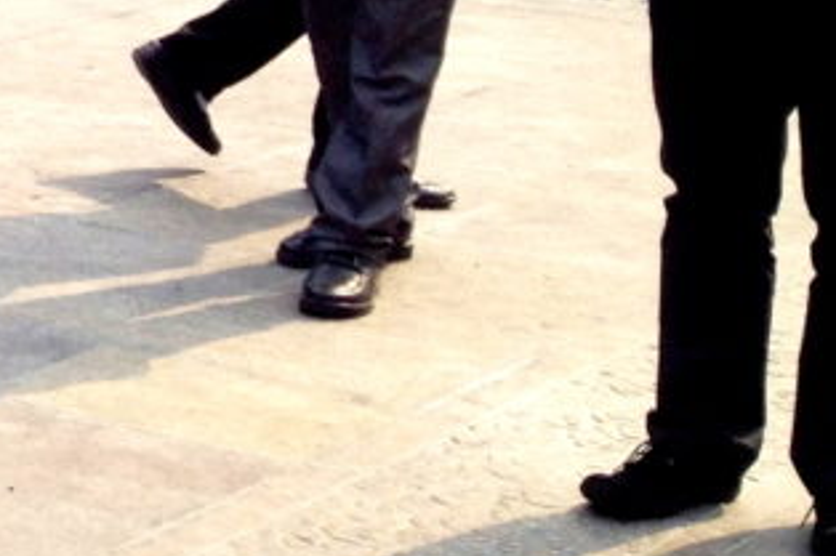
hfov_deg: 10.8
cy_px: -375
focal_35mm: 167
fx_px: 3876
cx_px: -1052
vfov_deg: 8.0
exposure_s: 1/587
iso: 50
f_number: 2.4
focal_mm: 4.28
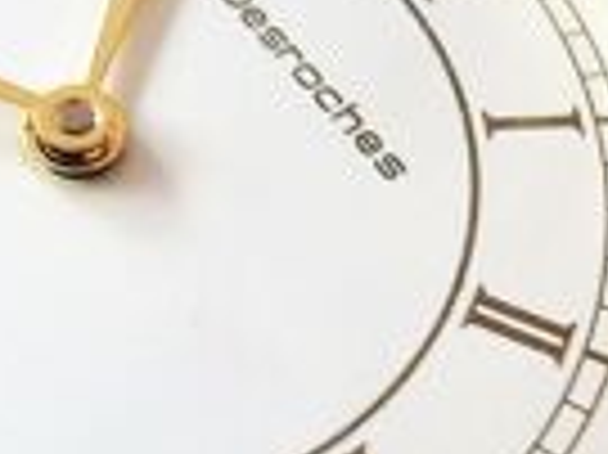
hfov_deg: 22.0
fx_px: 1562
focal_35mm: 89
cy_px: 274
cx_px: 234
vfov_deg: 16.6
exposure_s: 1/30
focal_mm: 4.5
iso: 80
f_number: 3.3
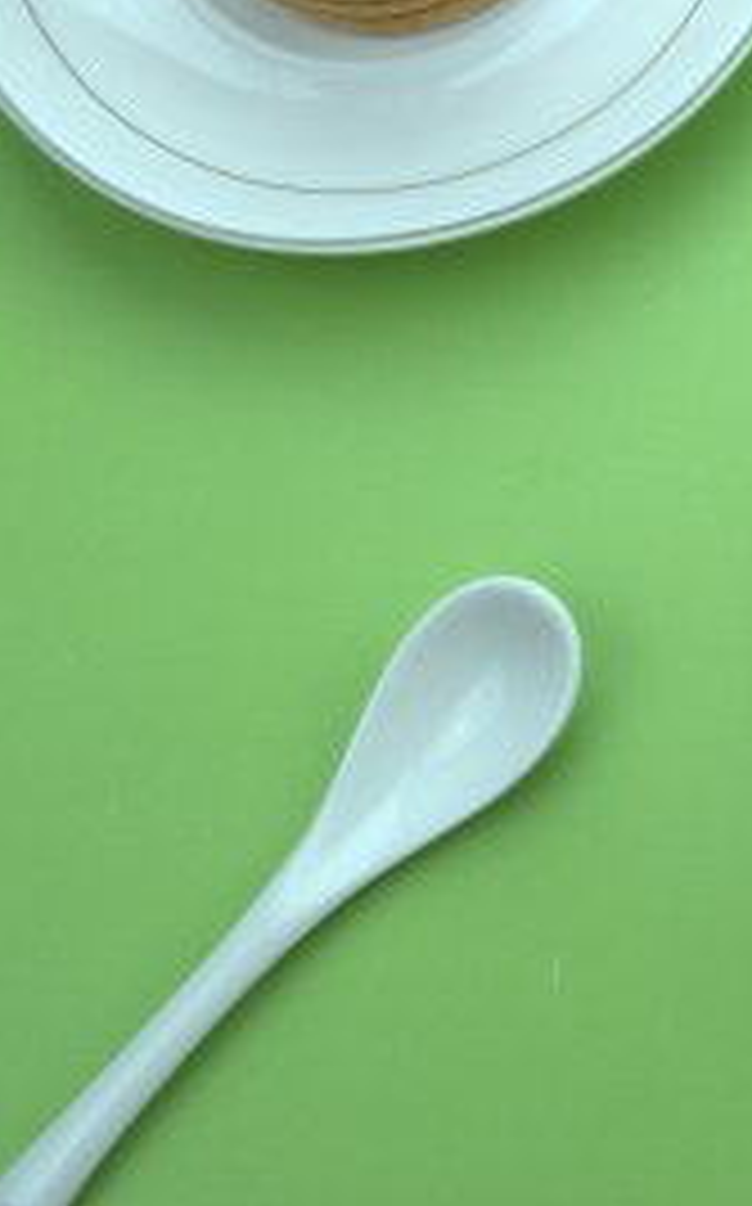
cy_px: 295
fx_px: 2760
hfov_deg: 15.2
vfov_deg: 24.4
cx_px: 797
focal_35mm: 84
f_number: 5.6
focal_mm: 24
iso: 320
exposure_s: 1/160
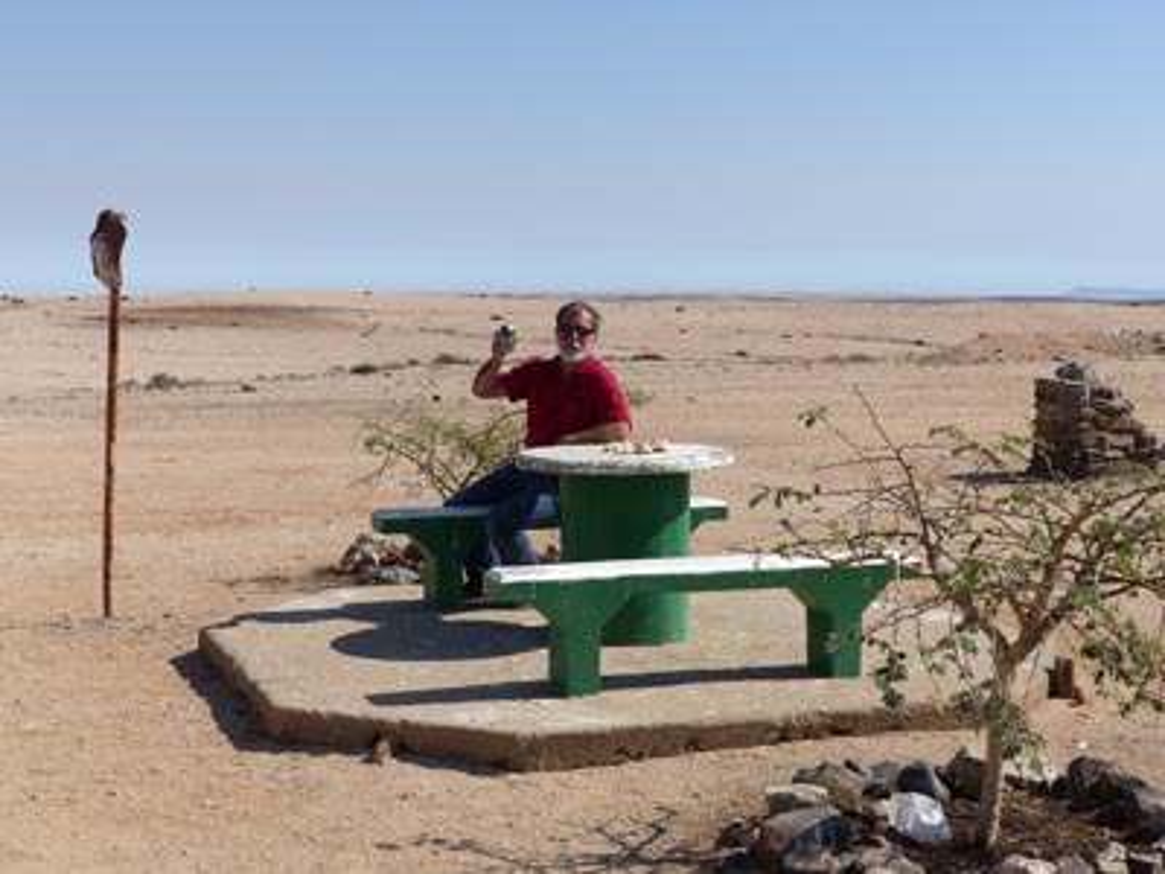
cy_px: 437
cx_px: 582
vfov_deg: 24.8
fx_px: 1986
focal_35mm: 59
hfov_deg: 32.7
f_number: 4
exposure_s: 1/2000
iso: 100
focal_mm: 10.5
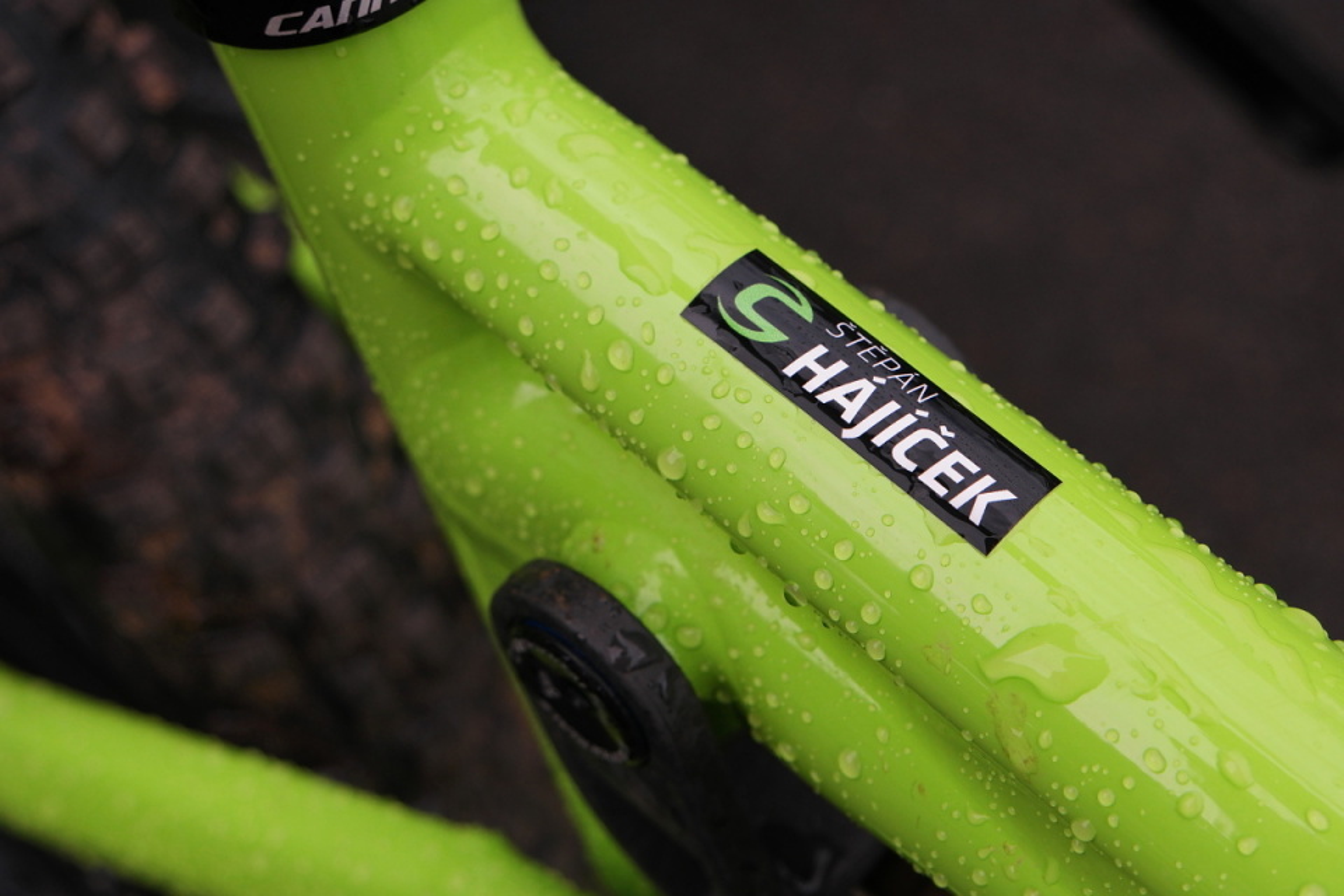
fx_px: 2091
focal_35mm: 56
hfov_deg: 35.6
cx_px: 672
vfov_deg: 24.2
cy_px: 448
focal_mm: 37
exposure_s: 1/160
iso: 400
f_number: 5.6
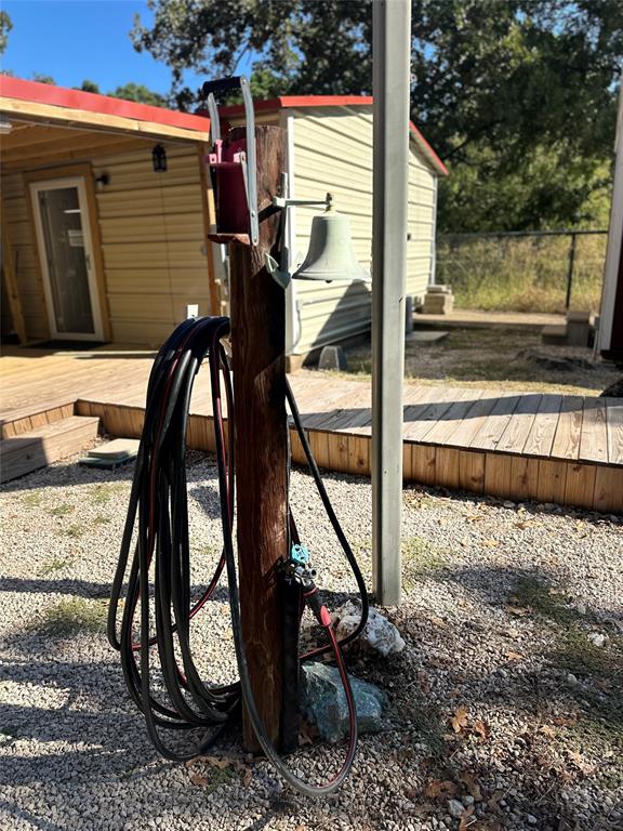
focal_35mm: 24
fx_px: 576
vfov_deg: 71.6
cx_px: 312
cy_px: 416
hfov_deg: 56.8
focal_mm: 6.86
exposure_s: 1/2882
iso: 80
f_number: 1.78
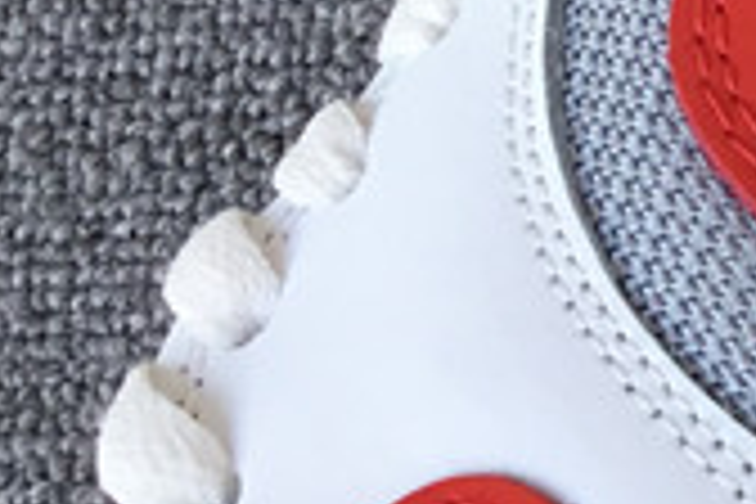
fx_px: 3633
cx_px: 1544
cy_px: -407
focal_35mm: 173
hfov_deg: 10.8
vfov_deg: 7.7
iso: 25
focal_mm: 3.3
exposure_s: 1/100
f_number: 2.4
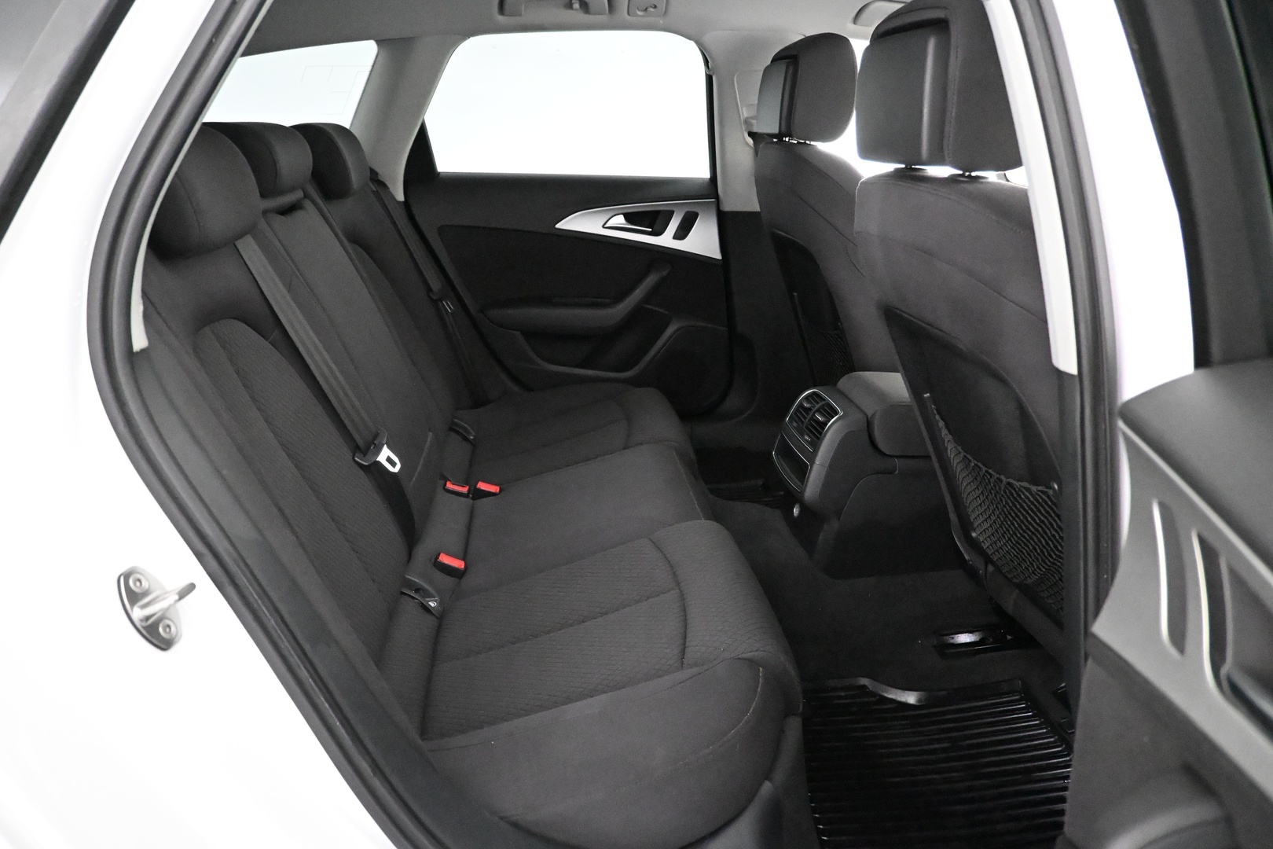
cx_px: 636
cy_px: 424
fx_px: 849
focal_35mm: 24
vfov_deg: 53.1
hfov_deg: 73.7
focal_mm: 16
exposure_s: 1/60
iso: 12800
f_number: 3.5
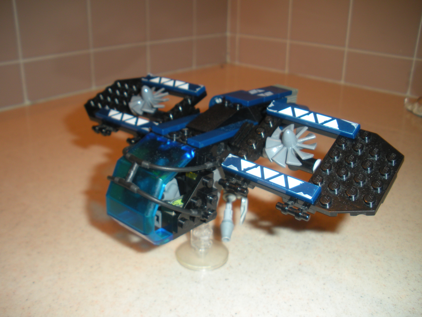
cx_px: 211
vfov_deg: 39.7
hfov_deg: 51.4
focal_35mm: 36
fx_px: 439
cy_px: 158
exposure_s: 1/30
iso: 64
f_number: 3.5
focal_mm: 6.3
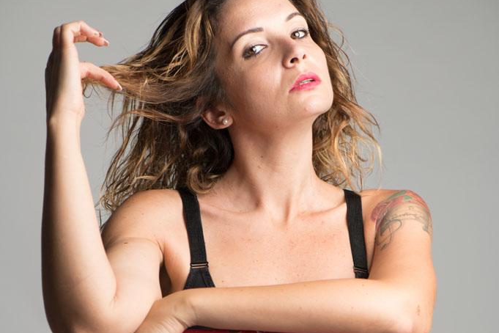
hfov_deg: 13.0
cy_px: 243
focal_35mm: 158
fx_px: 2190
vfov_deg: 8.7
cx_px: 250
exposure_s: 1/160
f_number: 5.6
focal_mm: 105
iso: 100
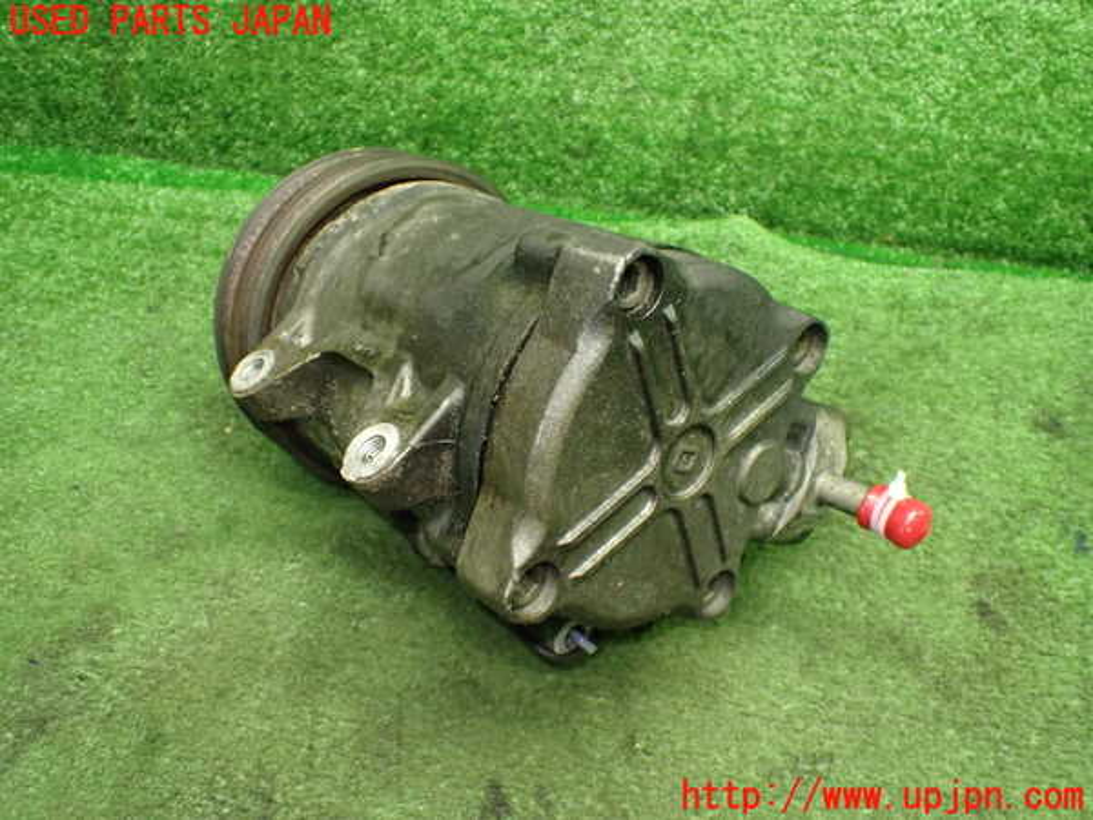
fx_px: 947
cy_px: 410
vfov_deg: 46.8
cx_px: 546
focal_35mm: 30
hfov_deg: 60.0
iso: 800
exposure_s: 1/60
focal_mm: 5.4
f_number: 2.3
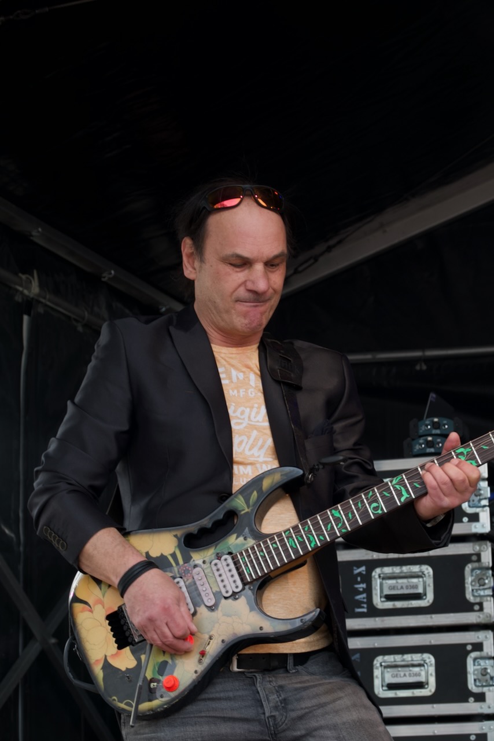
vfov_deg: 19.6
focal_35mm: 104
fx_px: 2139
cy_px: 370
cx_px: 247
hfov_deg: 13.2
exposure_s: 1/125
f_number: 4
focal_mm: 38.04
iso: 100
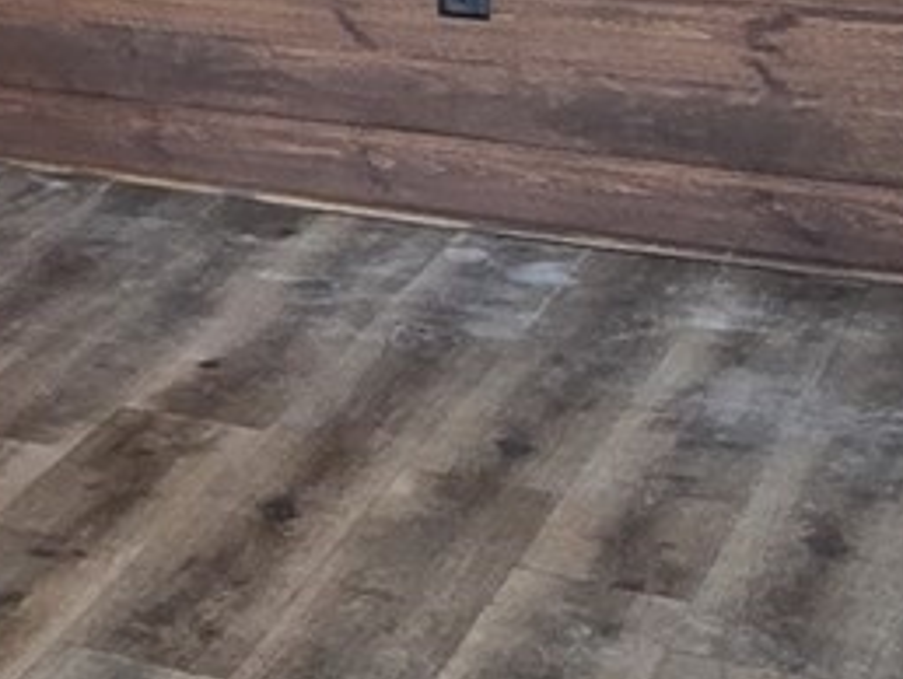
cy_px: -245
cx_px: -836
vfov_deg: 13.8
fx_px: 2689
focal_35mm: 103
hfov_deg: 15.6
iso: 250
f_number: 1.9
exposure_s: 1/60
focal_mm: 2.2
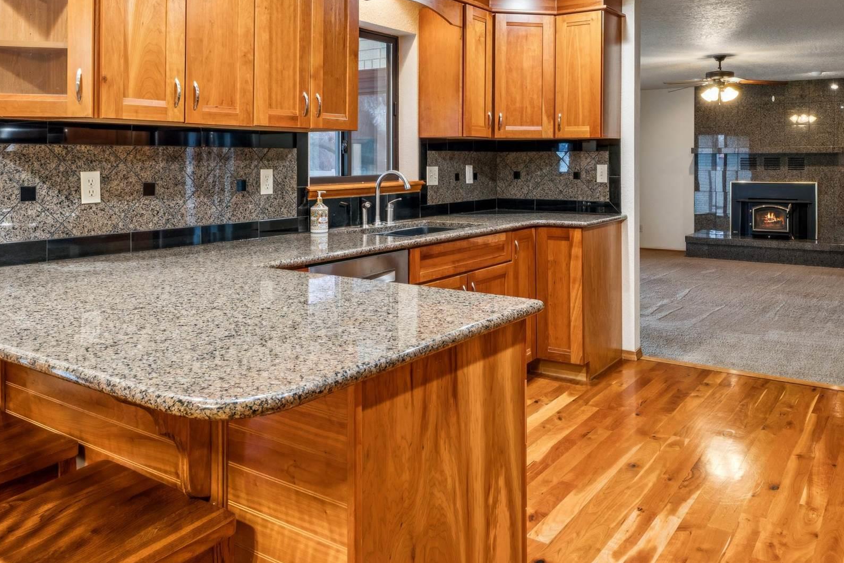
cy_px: 156
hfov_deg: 61.3
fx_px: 711
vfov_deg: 42.1
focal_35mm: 30
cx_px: 455
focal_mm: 15.7
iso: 400
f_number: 13
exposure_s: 1/1.67
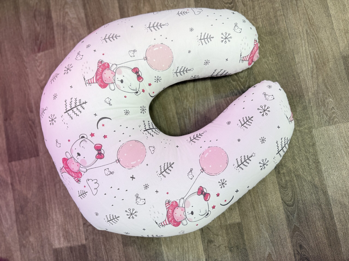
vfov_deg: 56.8
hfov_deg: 71.6
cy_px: 130
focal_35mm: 24
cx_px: 174
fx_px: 242
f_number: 1.78
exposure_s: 1/100
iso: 64
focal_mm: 6.76
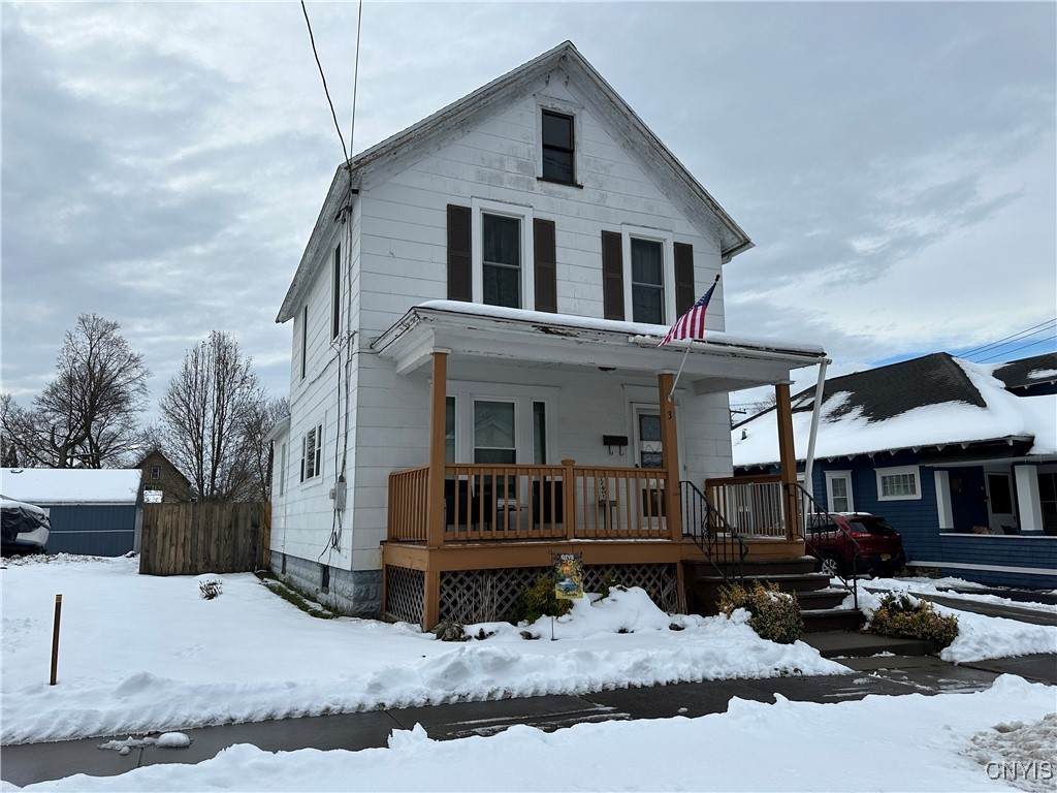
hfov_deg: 71.6
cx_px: 528
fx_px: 733
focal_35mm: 24
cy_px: 396
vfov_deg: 56.8
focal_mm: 6.86
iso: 80
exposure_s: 1/2252
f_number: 1.78
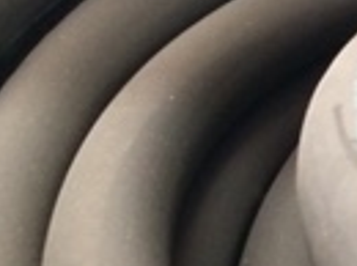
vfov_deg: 10.3
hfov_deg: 12.8
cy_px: 170
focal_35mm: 143
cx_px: 610
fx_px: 1472
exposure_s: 1/15
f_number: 2.2
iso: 320
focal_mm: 4.15
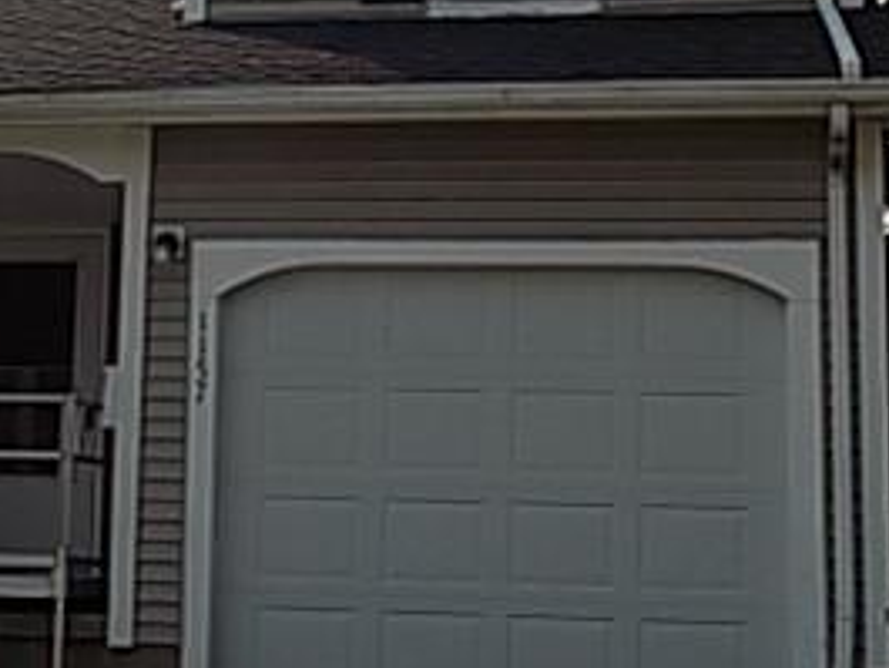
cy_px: 164
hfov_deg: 23.6
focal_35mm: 82
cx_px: 211
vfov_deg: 17.9
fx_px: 2107
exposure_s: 1/1000
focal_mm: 6.1
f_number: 3.4
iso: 80
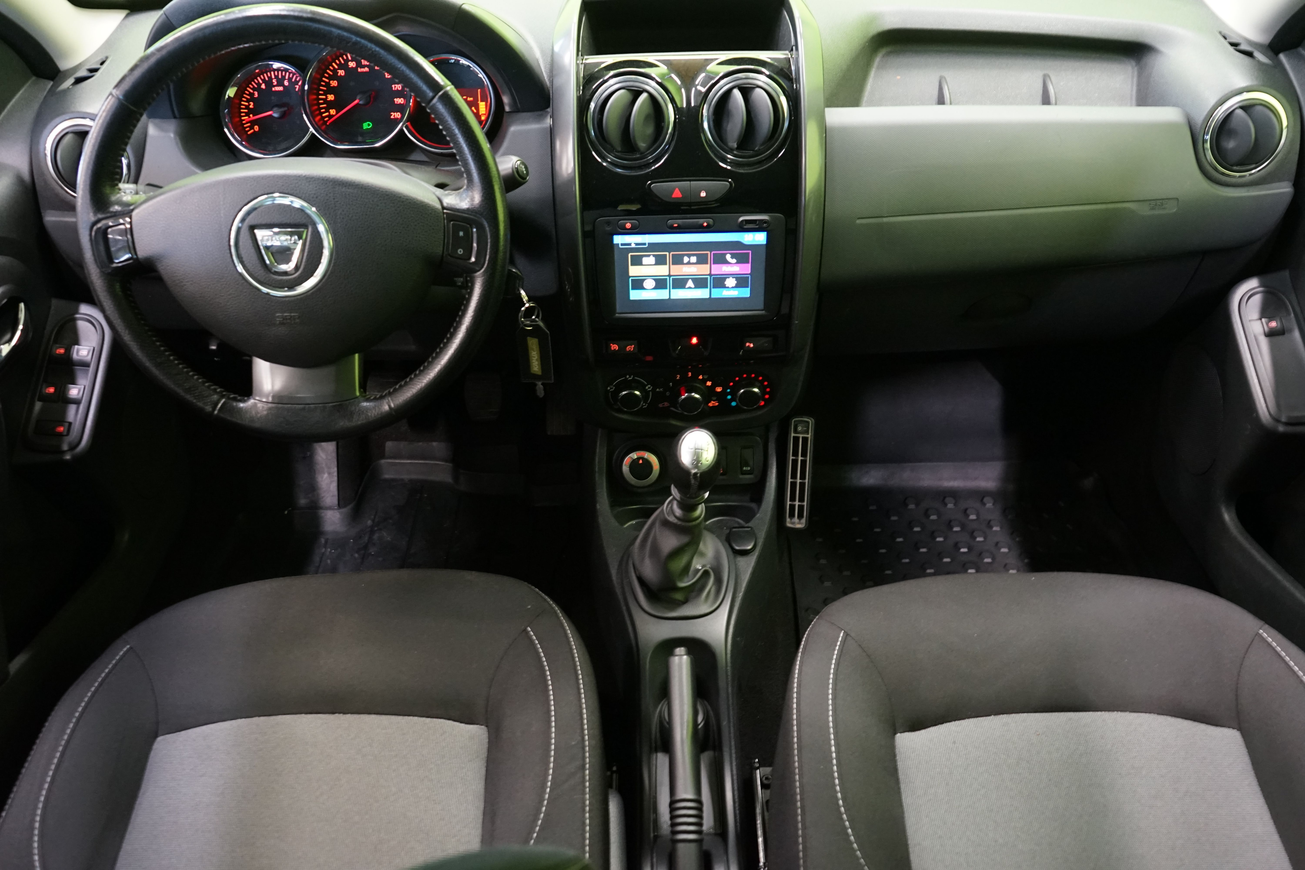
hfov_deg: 63.7
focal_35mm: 29
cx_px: 652
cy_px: 435
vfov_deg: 45.0
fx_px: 1051
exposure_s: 1/20
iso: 3200
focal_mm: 29
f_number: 5
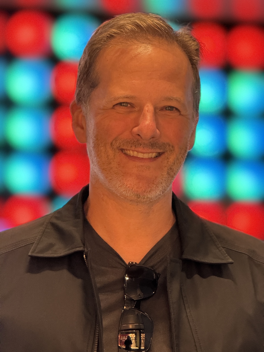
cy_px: 176
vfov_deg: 16.4
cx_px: 132
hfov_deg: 12.3
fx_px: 1220
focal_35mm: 120
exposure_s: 1/49
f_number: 2.8
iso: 640
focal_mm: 15.66
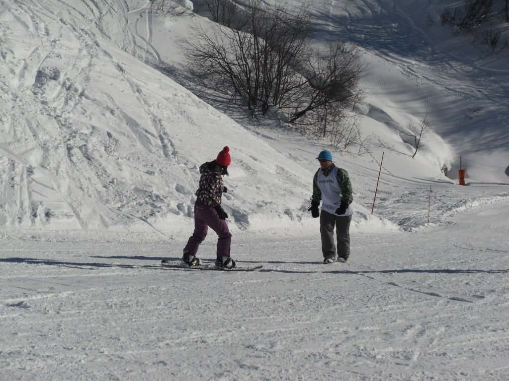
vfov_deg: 15.6
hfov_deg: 20.7
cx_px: 254
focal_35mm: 95
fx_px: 1397
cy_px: 190
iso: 80
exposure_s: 1/500
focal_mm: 17.3
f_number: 10.5
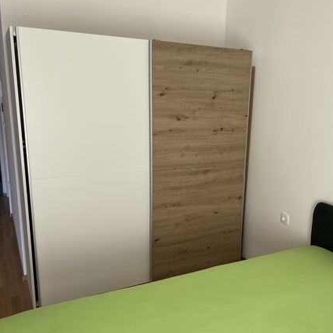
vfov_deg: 48.4
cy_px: 181
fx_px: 370
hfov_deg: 47.7
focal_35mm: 34
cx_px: 219
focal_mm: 4.25
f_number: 1.8
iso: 40
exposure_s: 1/121
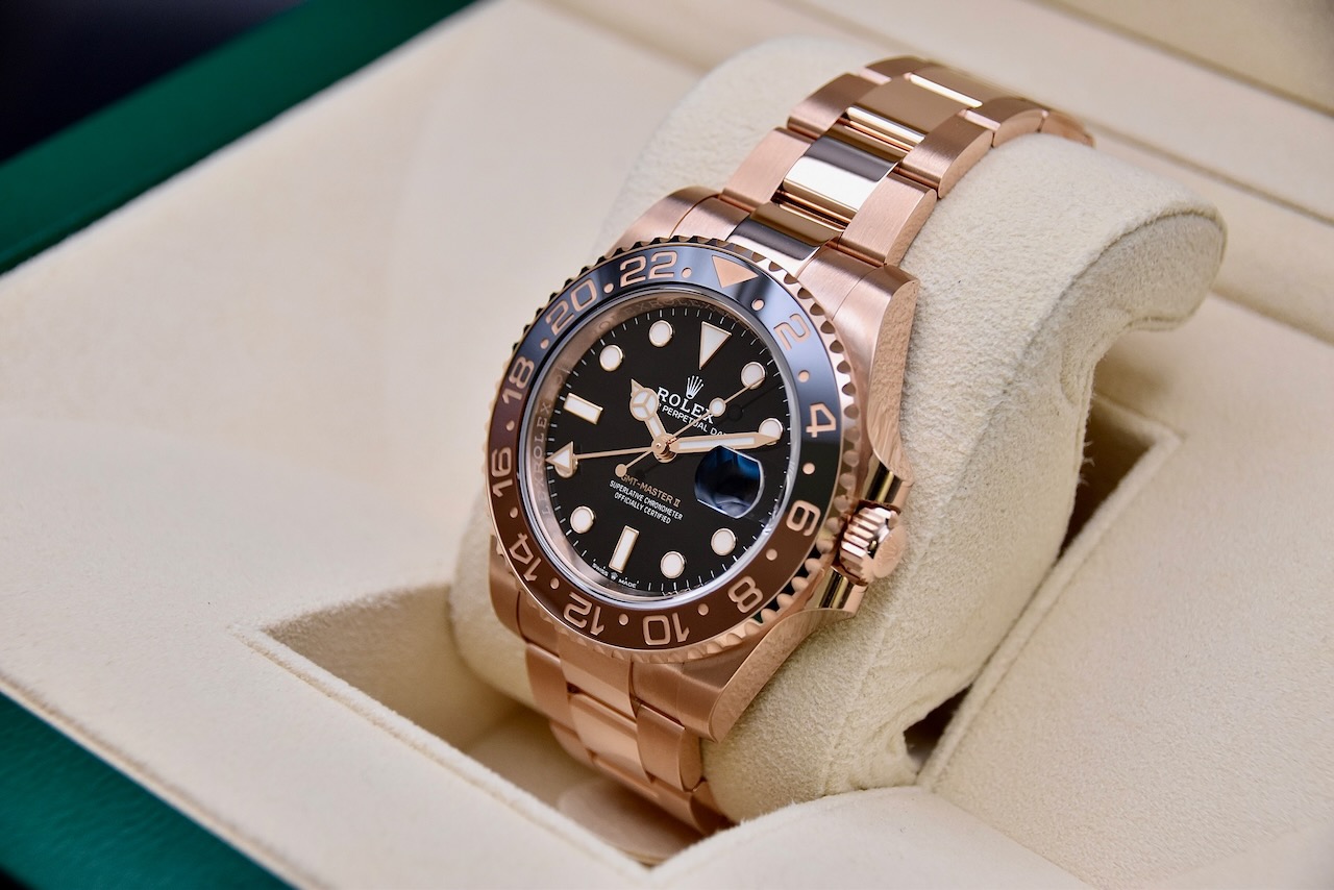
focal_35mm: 93
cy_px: 445
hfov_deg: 21.9
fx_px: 3447
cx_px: 667
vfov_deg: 14.7
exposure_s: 1/125
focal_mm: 62
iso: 800
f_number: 7.1
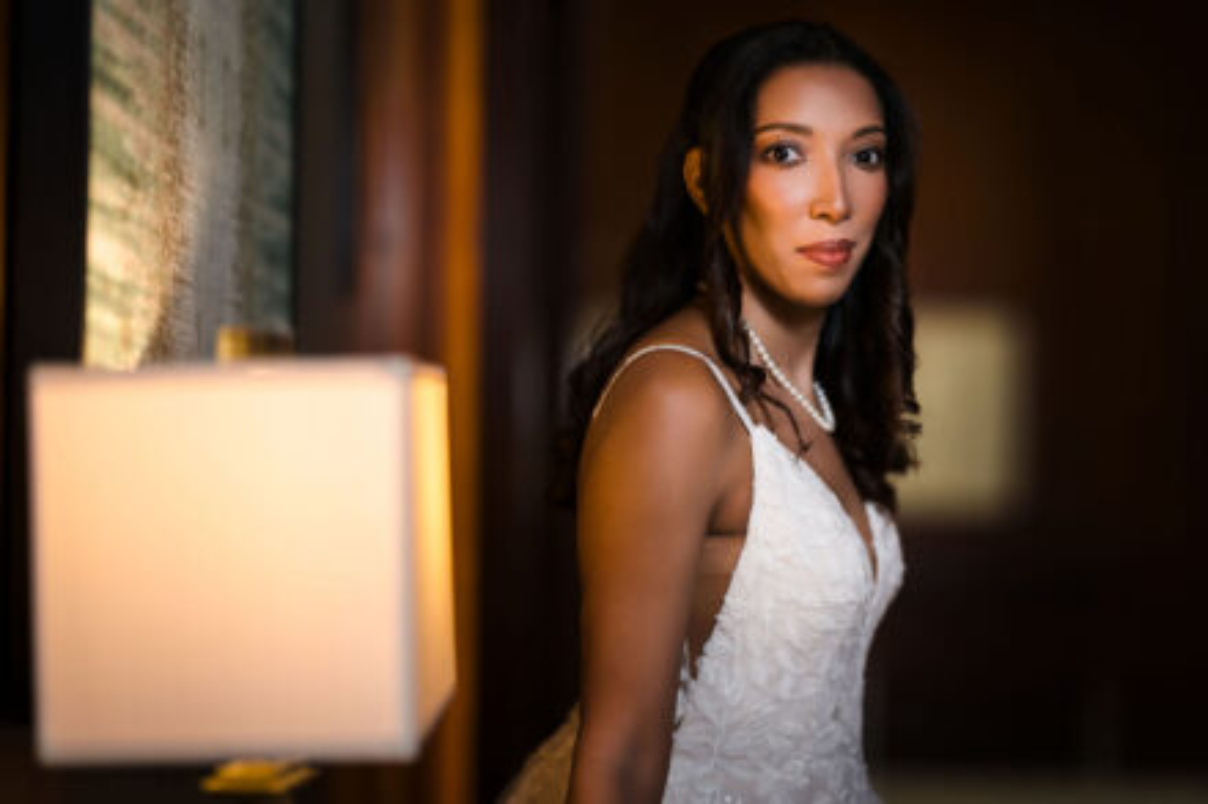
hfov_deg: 23.9
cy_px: 402
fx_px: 2851
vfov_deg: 16.1
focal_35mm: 85
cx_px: 604
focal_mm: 85
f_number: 1.2
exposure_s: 1/250
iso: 80
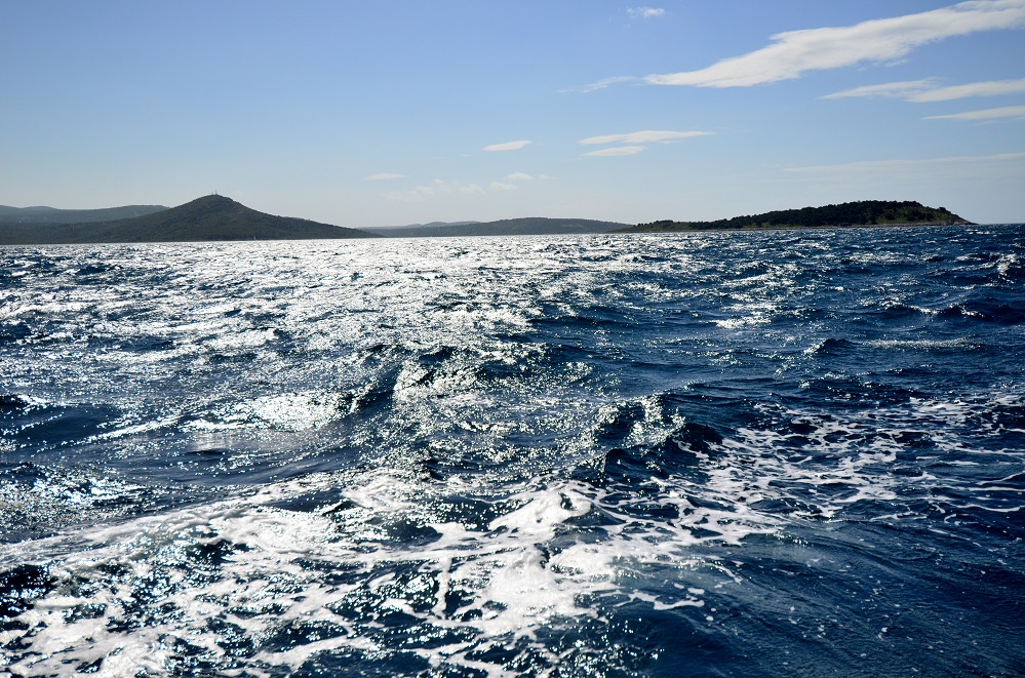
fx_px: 1023
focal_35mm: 36
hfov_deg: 53.2
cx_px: 512
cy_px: 339
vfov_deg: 36.7
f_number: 4.5
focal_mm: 24
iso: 450
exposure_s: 1/8000
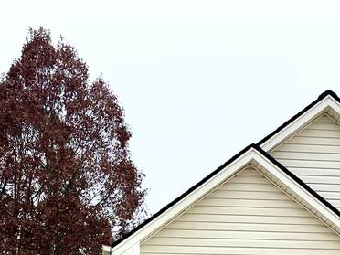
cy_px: 437
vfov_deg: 15.2
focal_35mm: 86
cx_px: 228
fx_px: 845
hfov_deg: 22.7
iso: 32
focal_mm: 5.1
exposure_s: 1/1038
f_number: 1.6
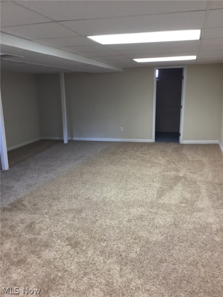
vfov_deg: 58.4
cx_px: 112
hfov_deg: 45.4
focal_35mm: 31
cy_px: 148
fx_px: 266
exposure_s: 1/30
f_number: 2.4
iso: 100
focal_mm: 3.3
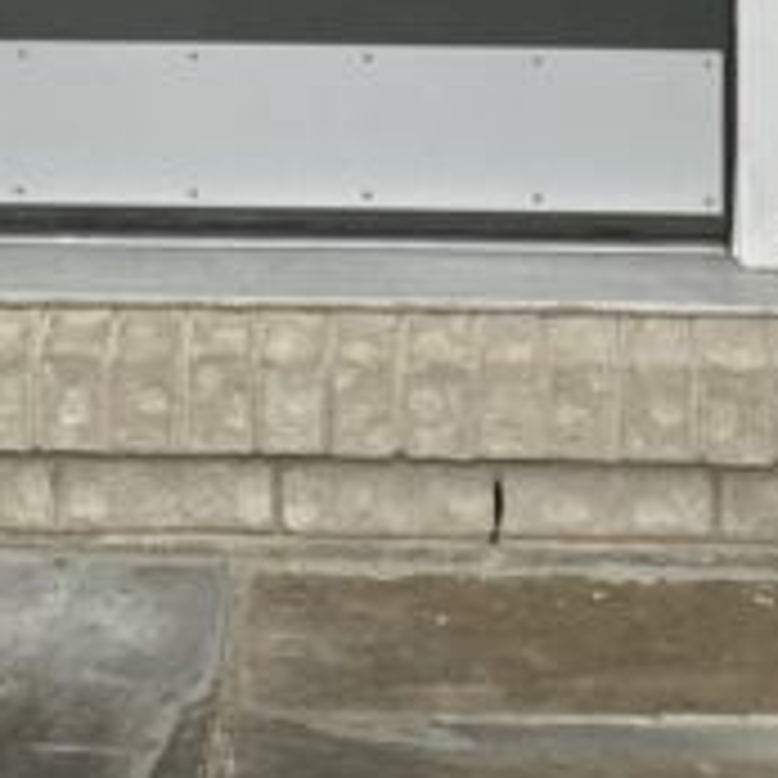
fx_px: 3458
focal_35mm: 136
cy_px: -1066
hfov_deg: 12.8
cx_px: 342
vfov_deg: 10.9
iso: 32
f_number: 1.8
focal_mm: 4.25
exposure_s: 1/568
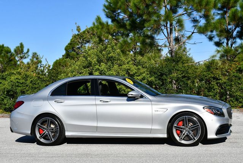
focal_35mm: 64
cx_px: 122
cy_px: 82
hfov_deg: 31.4
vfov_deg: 21.3
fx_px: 432
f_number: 10
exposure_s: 1/400
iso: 100
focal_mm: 32
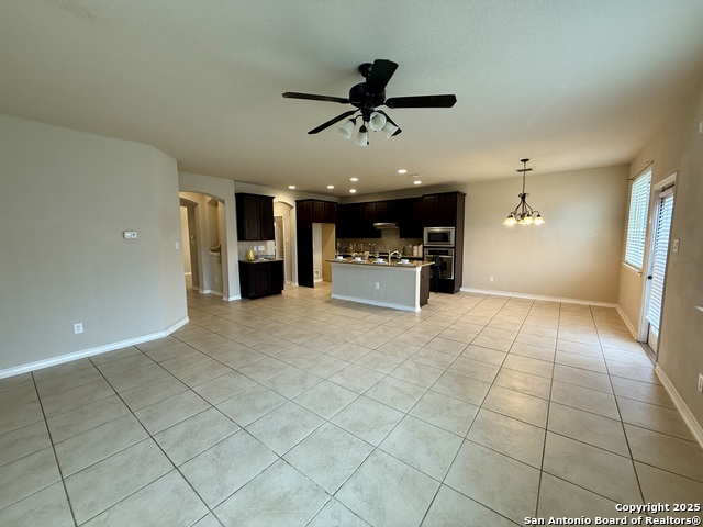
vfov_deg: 85.7
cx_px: 352
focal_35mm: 14
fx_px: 284
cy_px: 264
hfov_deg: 102.1
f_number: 2.2
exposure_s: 1/60
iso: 200
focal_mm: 2.22
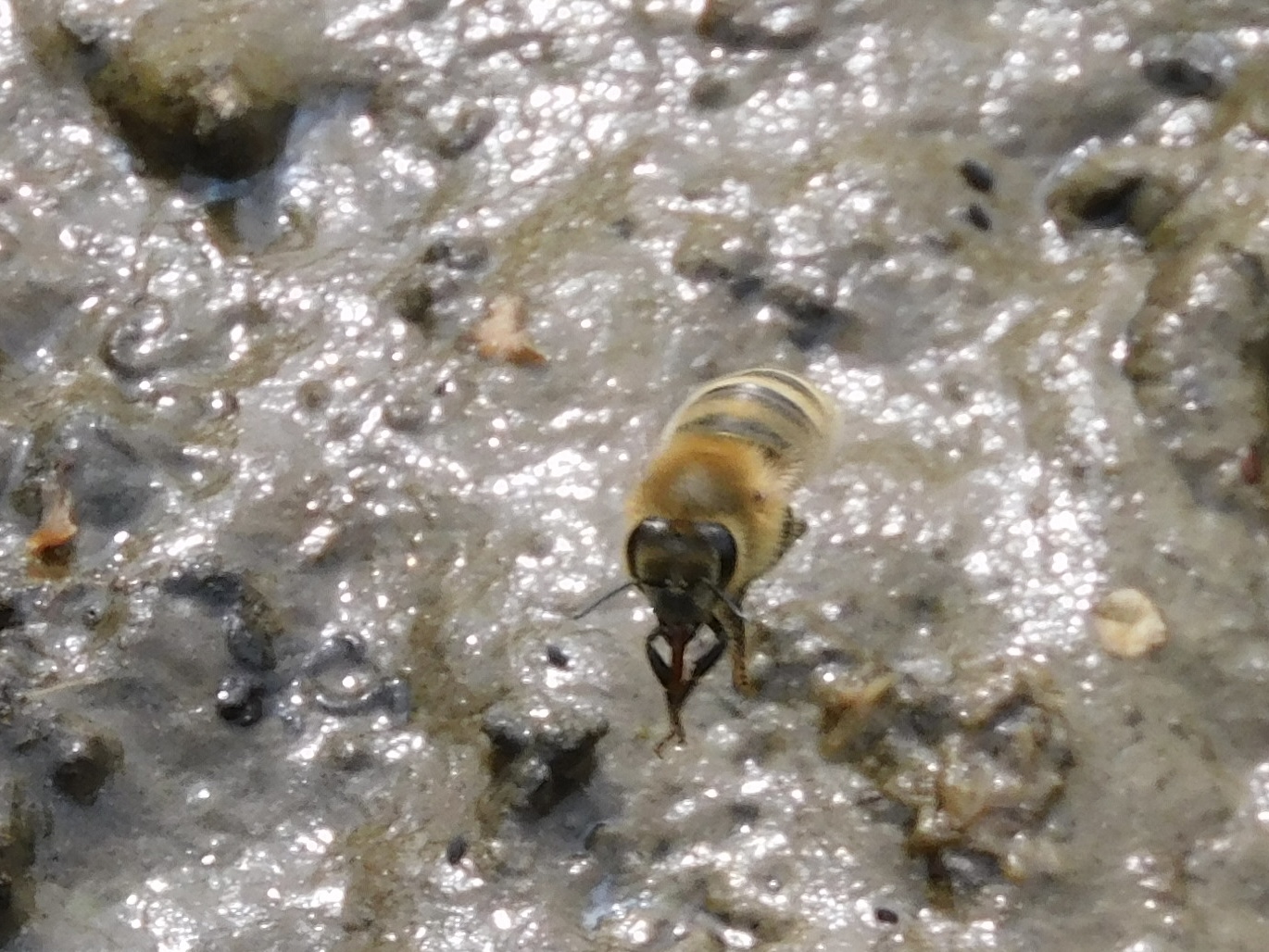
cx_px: 634
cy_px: 476
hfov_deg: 3.6
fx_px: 20166
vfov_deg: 2.7
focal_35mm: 550
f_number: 5.6
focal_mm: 98.5
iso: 125
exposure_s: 1/250
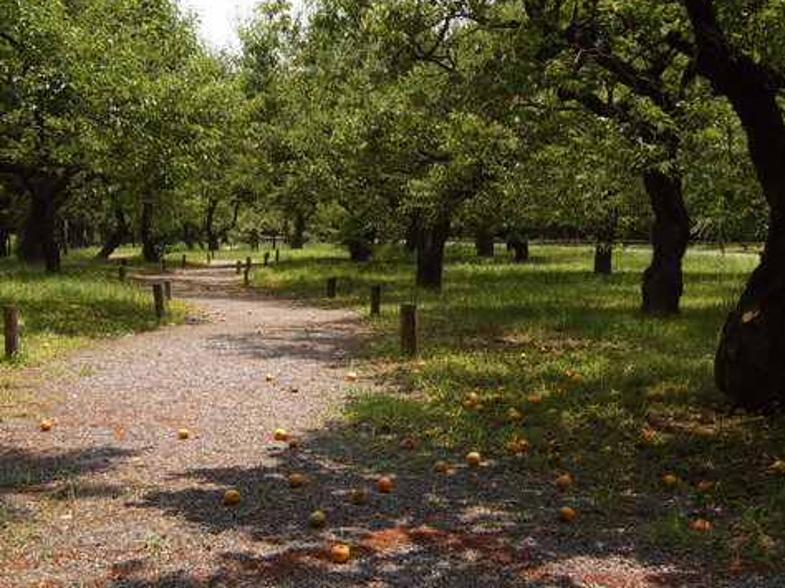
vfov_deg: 29.1
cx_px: 397
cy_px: 296
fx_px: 1133
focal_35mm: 50
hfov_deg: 38.2
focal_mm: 6.2
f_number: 6
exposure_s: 1/180
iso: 63
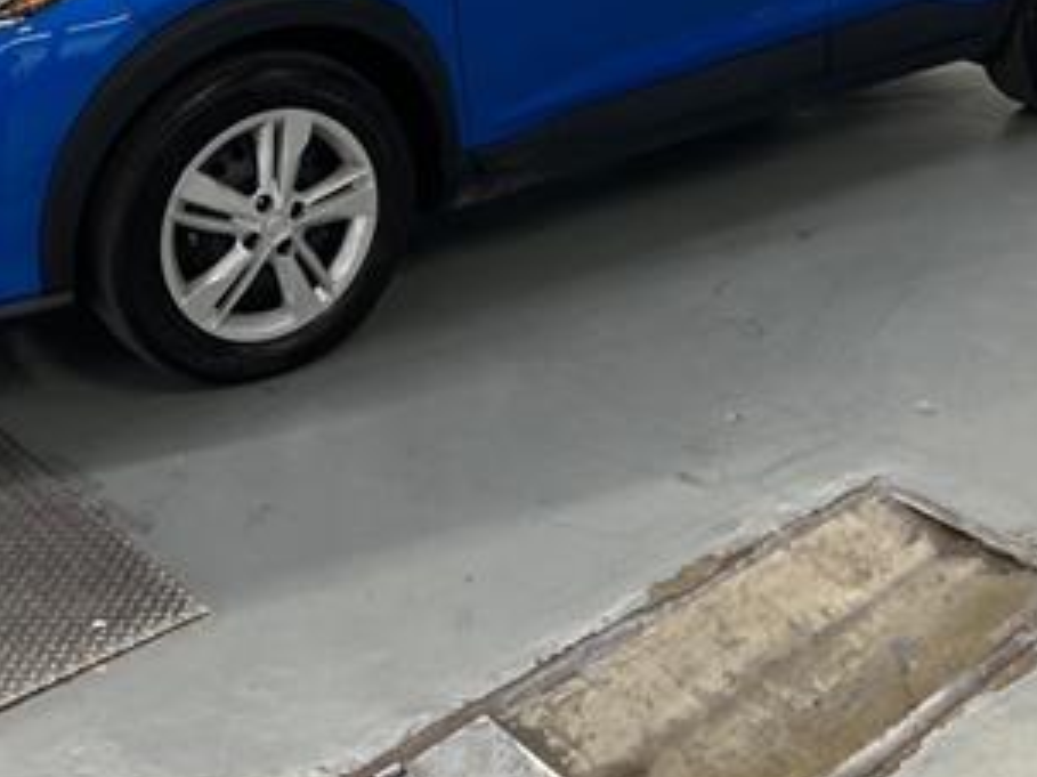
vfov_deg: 25.1
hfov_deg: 34.9
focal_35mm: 55
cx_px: 572
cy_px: -21
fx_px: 1647
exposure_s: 1/60
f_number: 1.5
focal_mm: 5.7
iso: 80
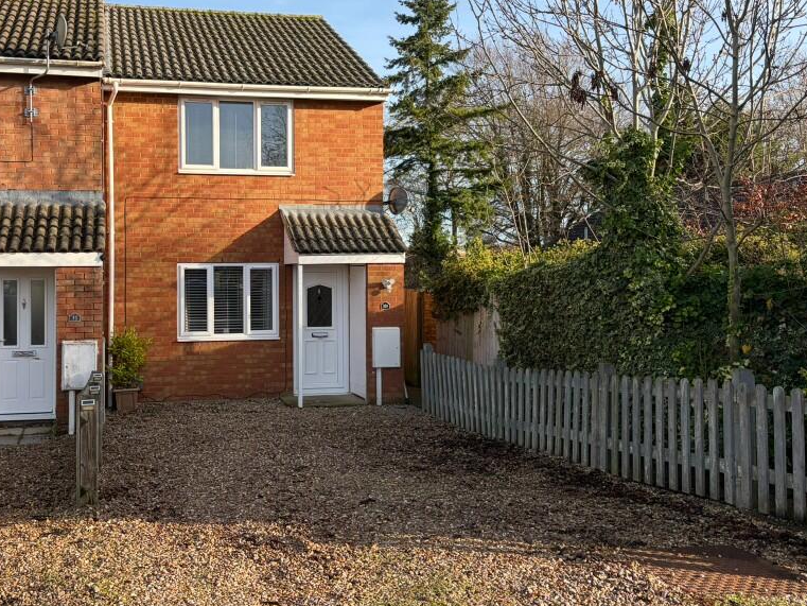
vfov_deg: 40.7
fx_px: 816
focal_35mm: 35
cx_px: 279
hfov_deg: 51.8
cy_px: 270
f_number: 1.6
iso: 50
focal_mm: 5.96
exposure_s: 1/820
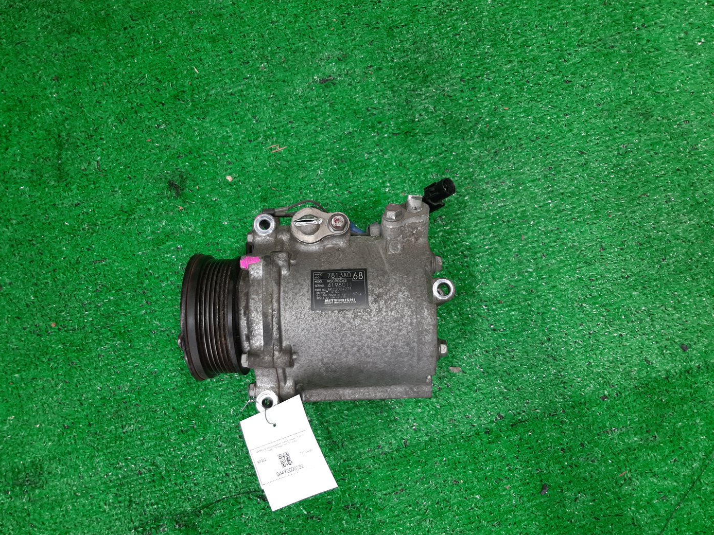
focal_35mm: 27
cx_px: 344
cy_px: 274
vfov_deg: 51.3
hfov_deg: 65.3
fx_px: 557
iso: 64
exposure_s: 1/50
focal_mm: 3.93
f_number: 1.7
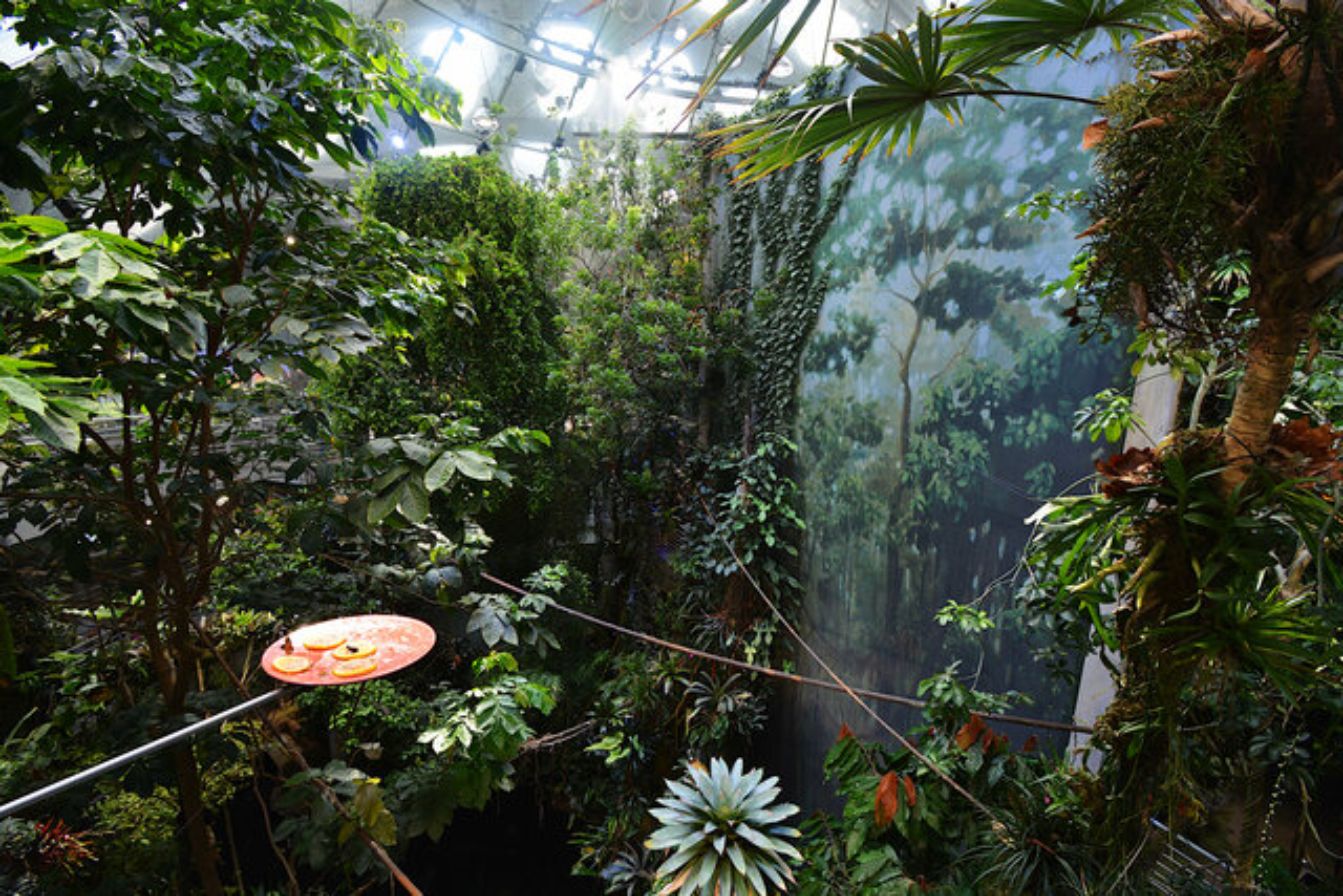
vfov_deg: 77.4
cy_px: 448
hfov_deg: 100.4
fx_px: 560
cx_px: 672
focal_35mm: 15
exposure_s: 1/125
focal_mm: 10
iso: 400
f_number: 5.6
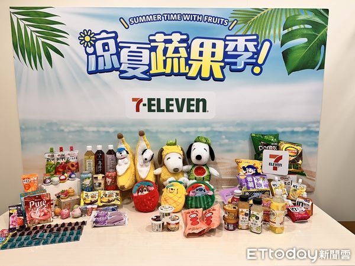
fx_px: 246
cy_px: 133
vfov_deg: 56.8
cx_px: 178
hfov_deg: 71.6
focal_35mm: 24
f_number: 1.78
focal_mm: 6.86
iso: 100
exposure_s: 1/120
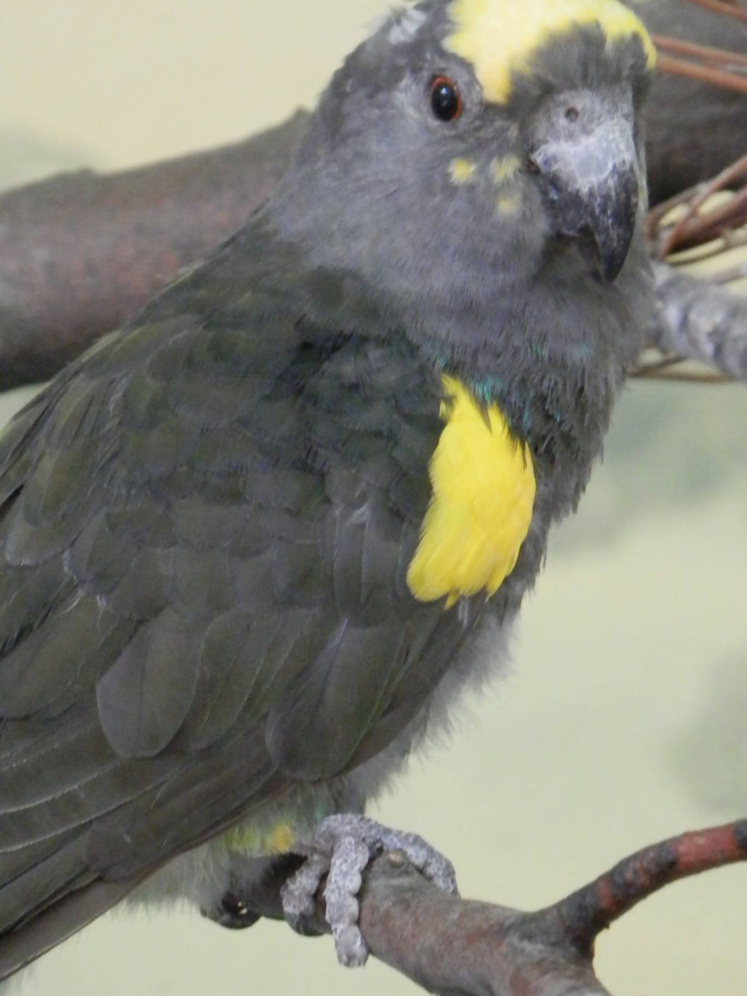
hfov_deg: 3.3
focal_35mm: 455
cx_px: 367
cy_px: 447
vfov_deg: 4.4
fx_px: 13088
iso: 800
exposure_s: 1/20
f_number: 6.9
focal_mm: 71.6
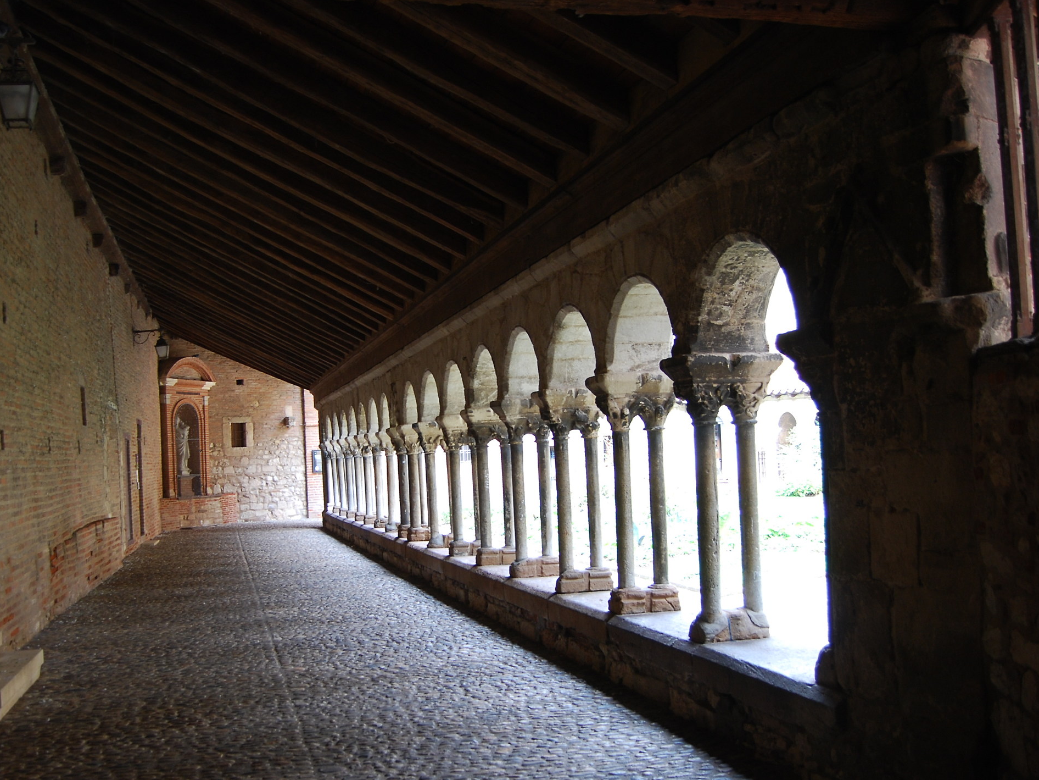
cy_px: 432
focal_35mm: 33
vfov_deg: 42.9
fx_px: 990
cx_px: 446
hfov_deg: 55.2
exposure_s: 1/15
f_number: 3.5
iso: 200
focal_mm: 18
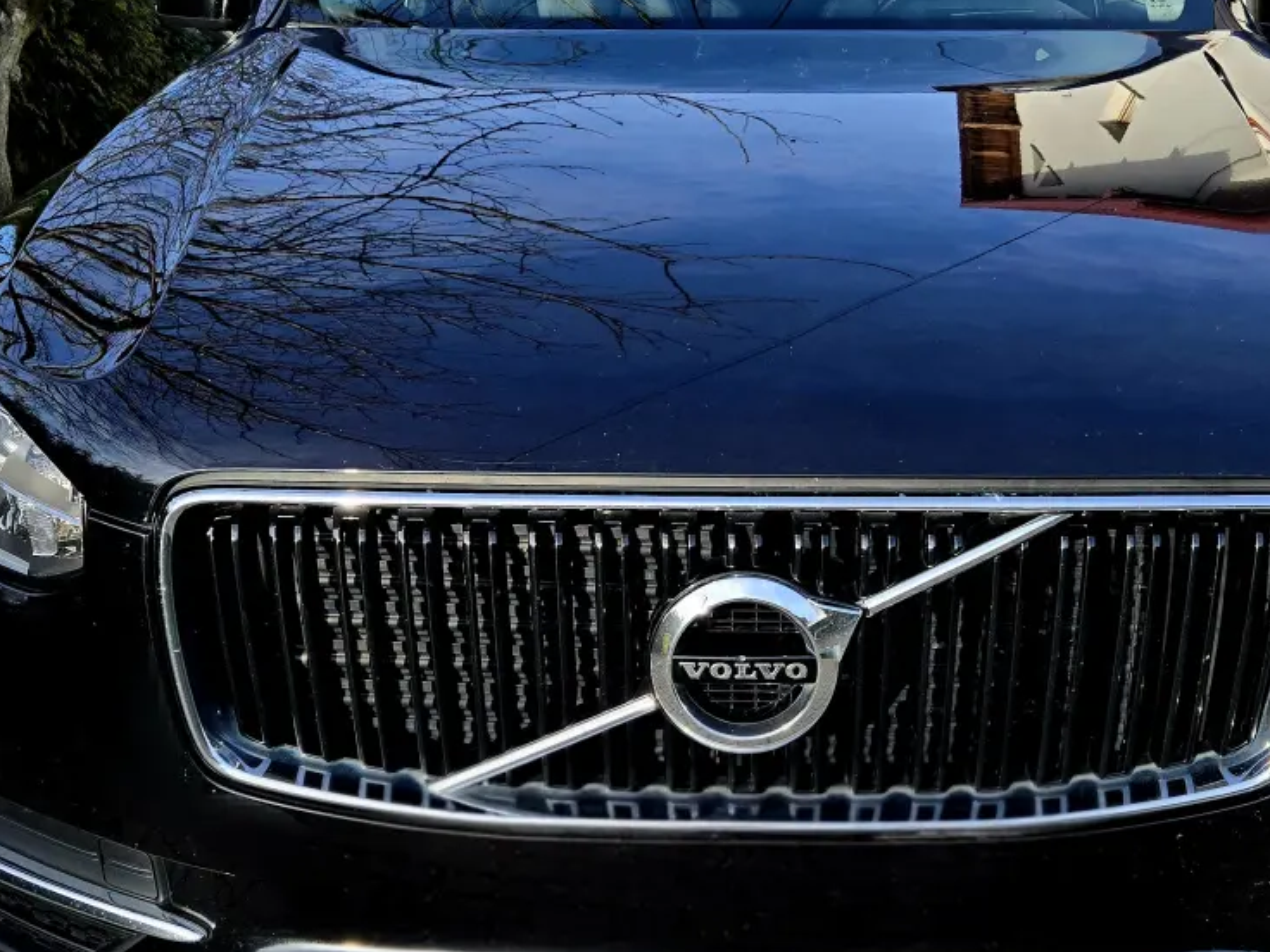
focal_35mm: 45
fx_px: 1651
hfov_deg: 42.0
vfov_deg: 32.2
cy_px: 462
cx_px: 713
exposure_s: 1/5000
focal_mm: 5.4
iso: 80
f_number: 1.8
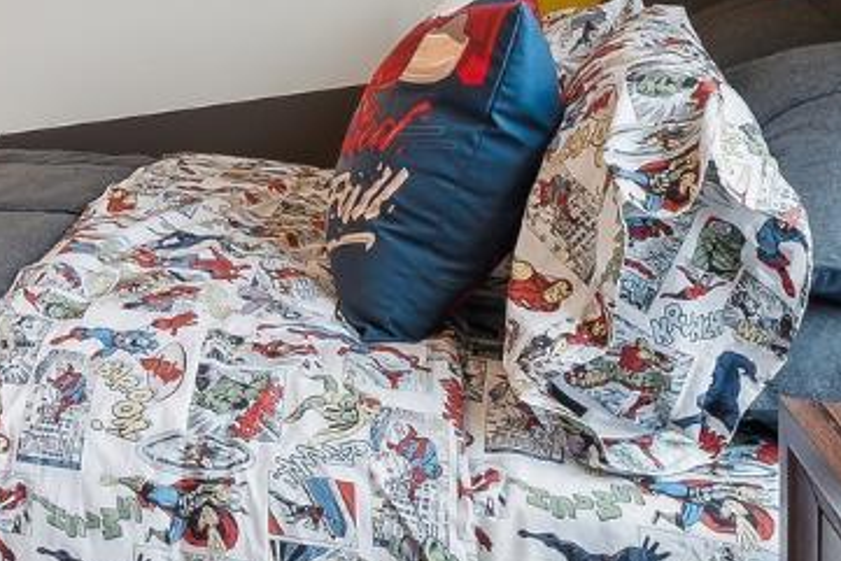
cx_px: -147
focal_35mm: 54
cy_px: -85
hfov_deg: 31.4
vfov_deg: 23.3
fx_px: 1262
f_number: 5.6
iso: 400
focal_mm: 13
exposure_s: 1/60
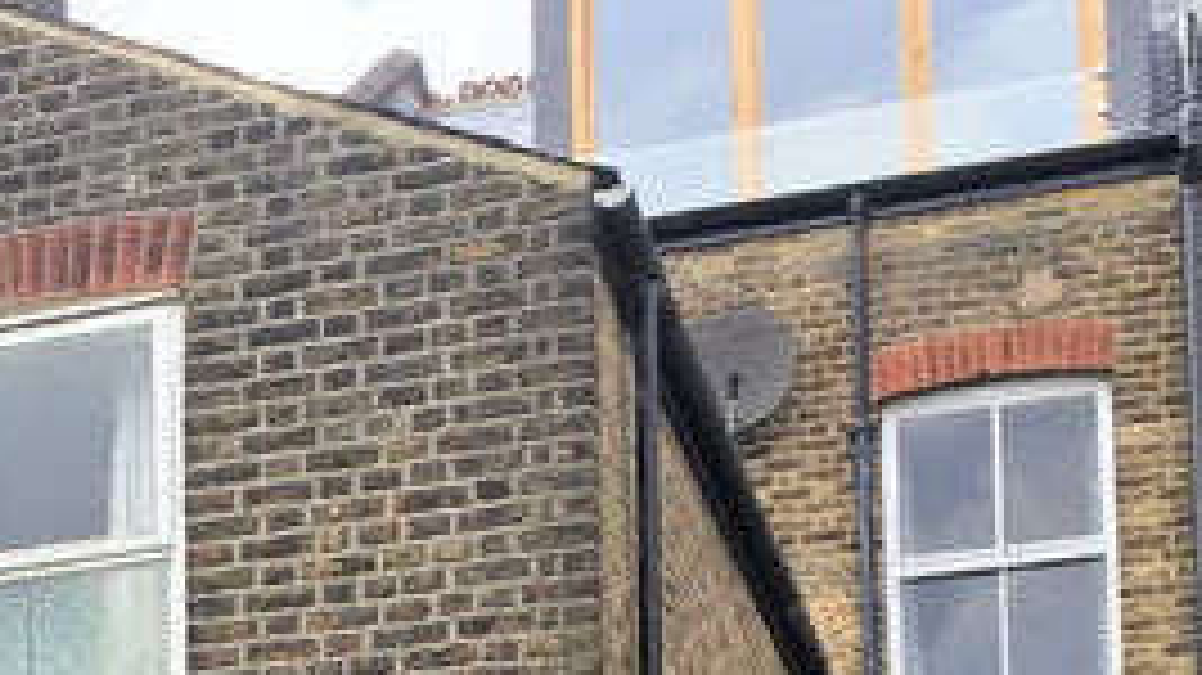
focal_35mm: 91
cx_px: 126
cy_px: 1220
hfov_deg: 22.8
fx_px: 2900
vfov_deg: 12.2
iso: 32
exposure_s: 1/824
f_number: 2.2
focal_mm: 4.15
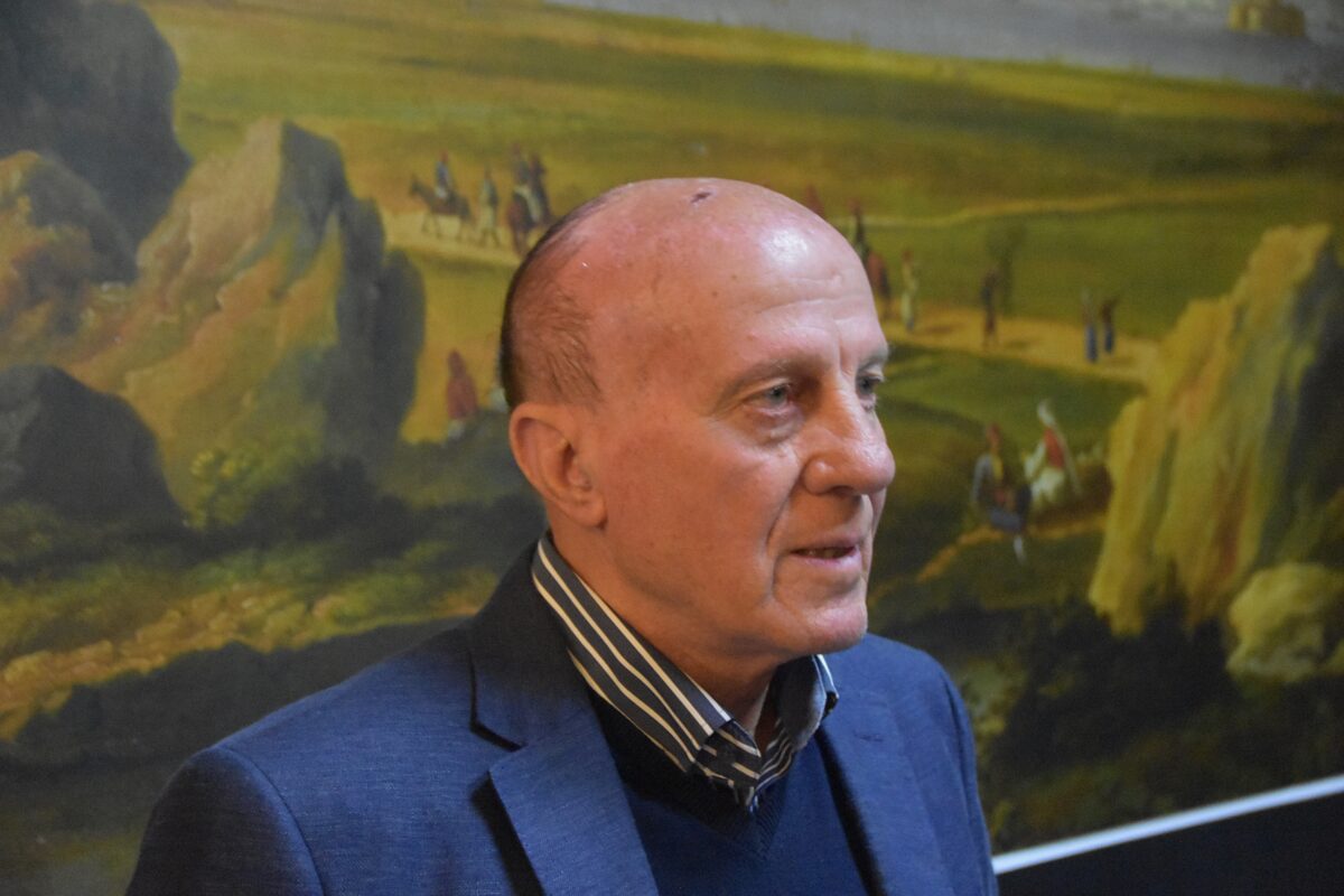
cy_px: 448
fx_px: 2576
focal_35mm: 69
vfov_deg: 19.7
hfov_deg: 29.2
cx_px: 672
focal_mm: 46
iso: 10000
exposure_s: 1/30
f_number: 4.8
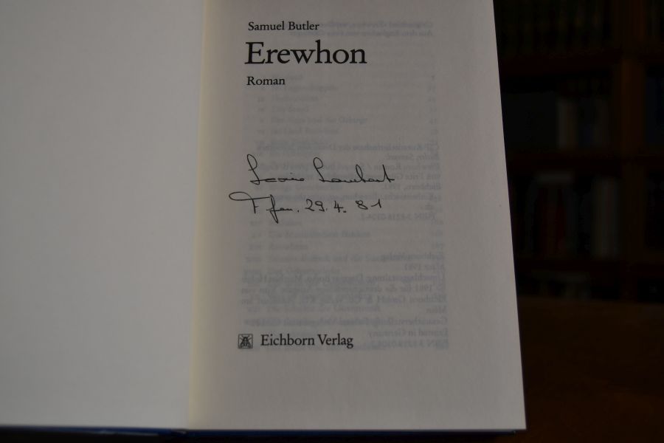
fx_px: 775
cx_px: 332
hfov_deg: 46.4
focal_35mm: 42
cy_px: 222
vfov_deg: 31.9
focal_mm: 28
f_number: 4.5
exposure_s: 1/250
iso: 400
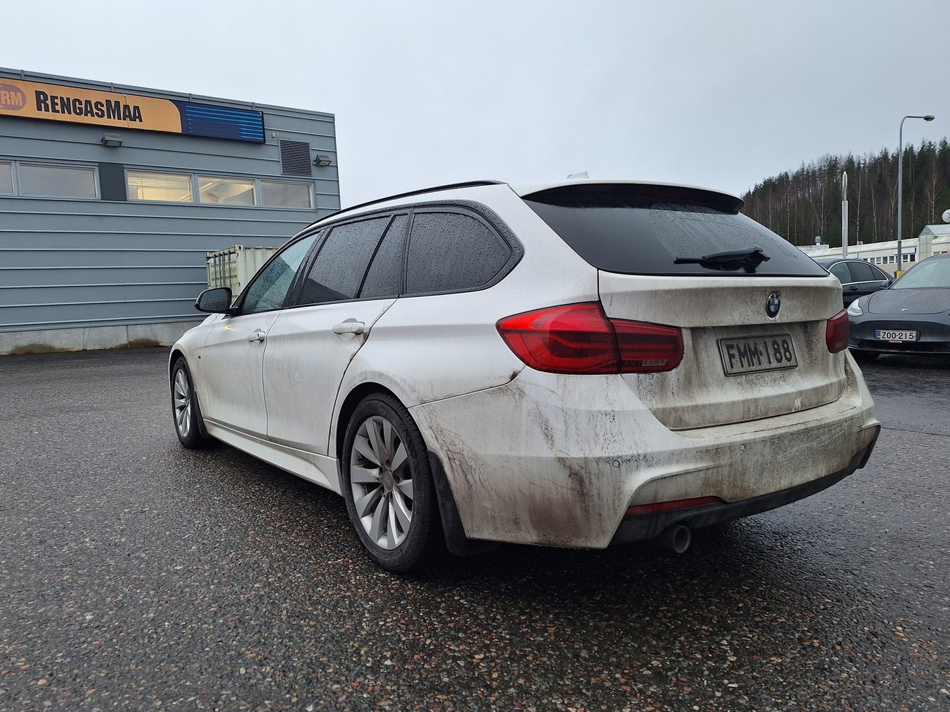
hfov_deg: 71.6
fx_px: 659
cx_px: 474
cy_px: 367
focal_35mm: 24
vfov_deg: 56.8
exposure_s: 1/50
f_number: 1.8
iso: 50
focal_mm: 5.54
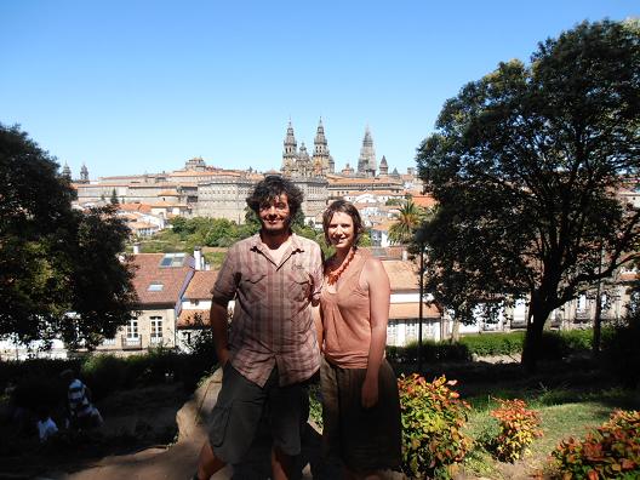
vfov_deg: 56.8
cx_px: 320
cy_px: 240
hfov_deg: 71.6
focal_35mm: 24
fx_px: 444
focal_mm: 4.2
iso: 80
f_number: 3
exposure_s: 1/800
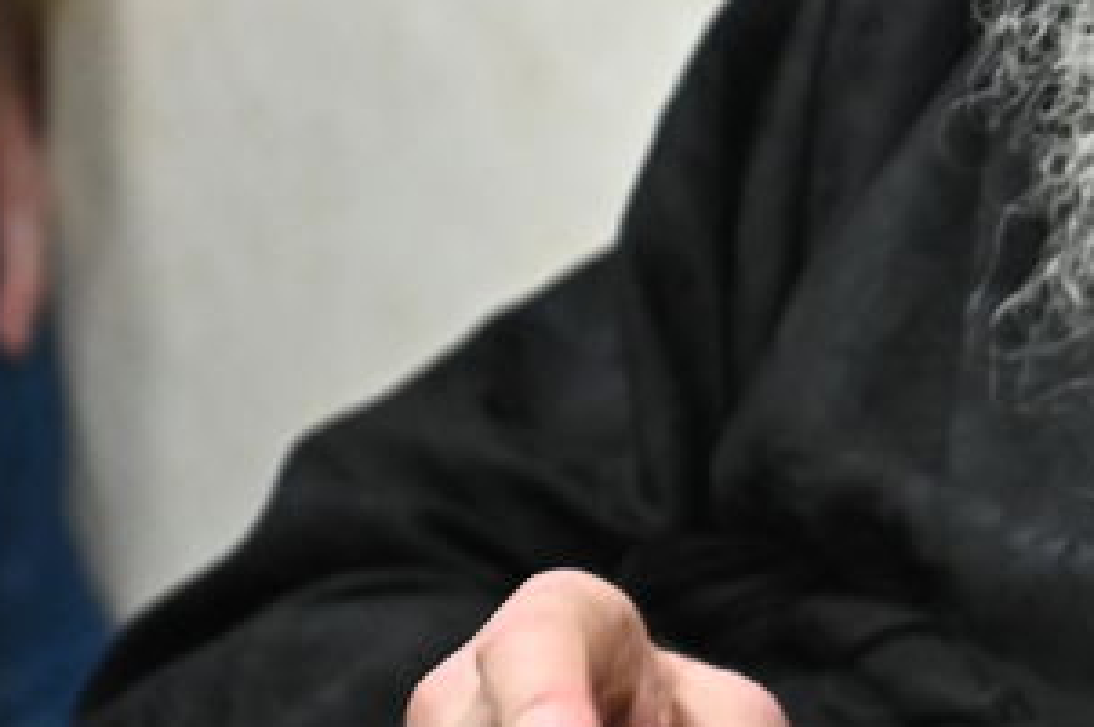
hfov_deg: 6.1
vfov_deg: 4.2
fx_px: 9896
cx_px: 2264
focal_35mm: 326
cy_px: 27
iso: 3200
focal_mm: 70
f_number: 3.2
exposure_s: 1/200
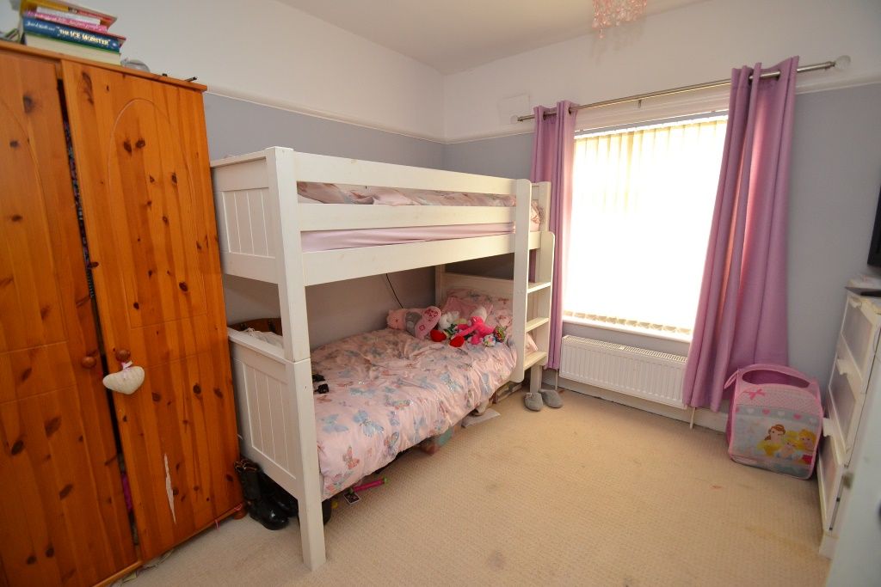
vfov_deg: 77.3
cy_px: 294
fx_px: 367
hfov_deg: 100.4
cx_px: 440
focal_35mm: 15
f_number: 3.5
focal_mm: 10
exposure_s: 1/60
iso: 800
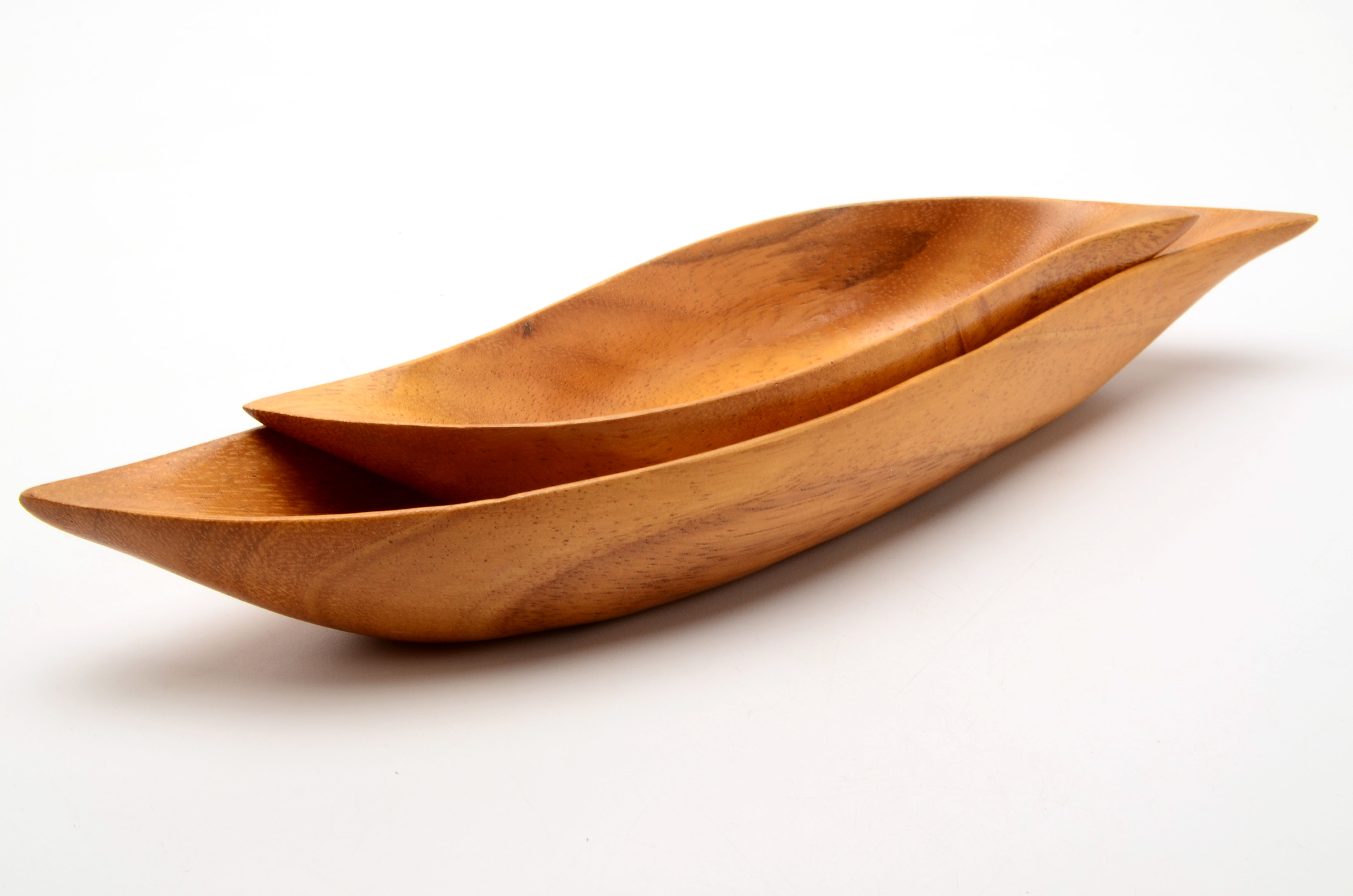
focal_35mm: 60
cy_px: 448
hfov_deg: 33.5
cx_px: 676
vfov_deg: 22.5
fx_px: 2250
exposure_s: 1/160
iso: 100
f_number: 22
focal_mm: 40
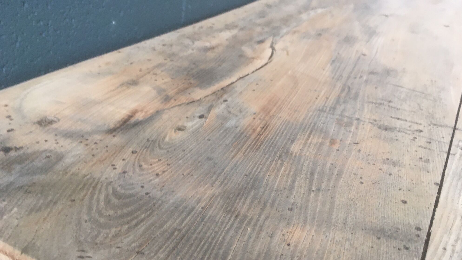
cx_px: 231
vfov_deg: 36.3
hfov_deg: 61.0
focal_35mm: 32
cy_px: 172
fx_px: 392
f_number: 2.2
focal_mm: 4.15
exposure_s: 1/33
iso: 125
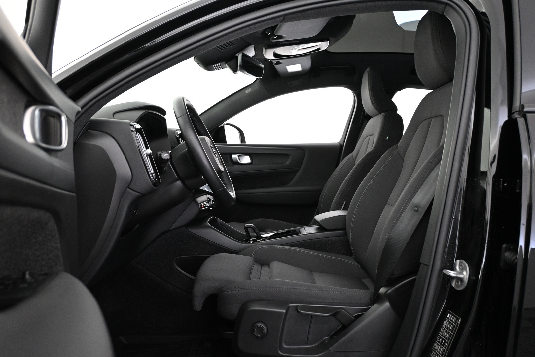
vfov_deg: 44.6
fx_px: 435
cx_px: 268
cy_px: 178
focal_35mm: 29
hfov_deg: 63.2
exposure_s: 1/20
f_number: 3.8
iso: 1600
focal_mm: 19.5
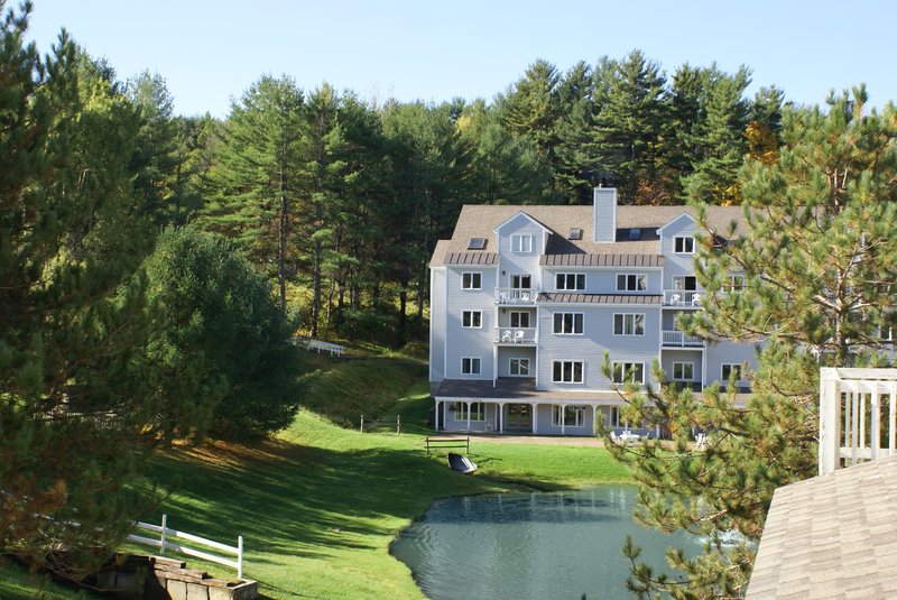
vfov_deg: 25.8
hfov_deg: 37.8
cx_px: 448
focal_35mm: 52
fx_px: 1309
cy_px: 300
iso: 100
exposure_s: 1/80
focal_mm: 35
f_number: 9
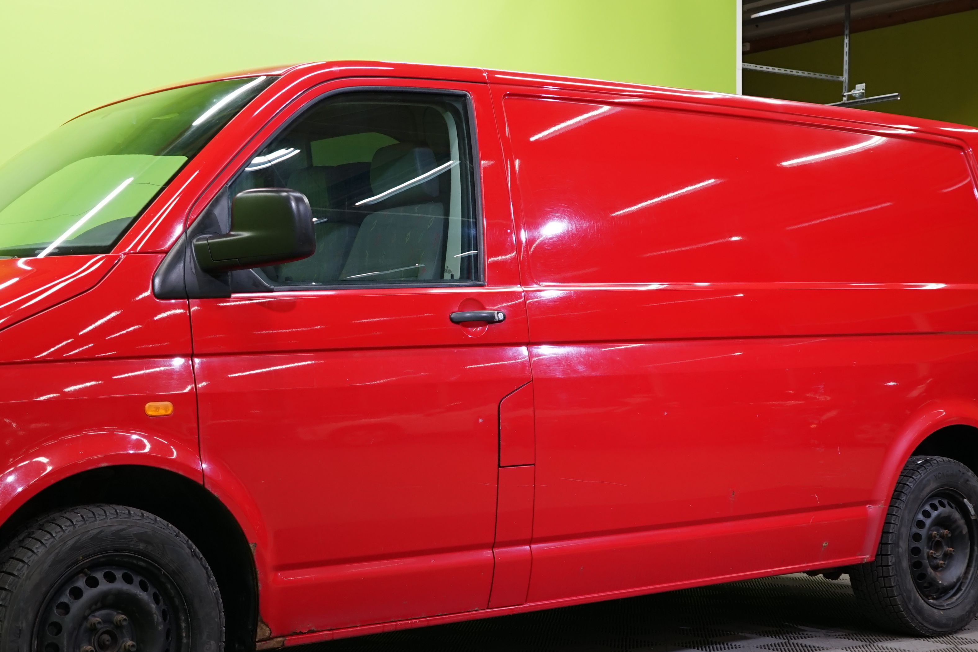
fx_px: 1657
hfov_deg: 32.5
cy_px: 388
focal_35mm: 61
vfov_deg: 22.2
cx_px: 305
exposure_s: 1/30
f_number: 5
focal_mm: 32
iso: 500
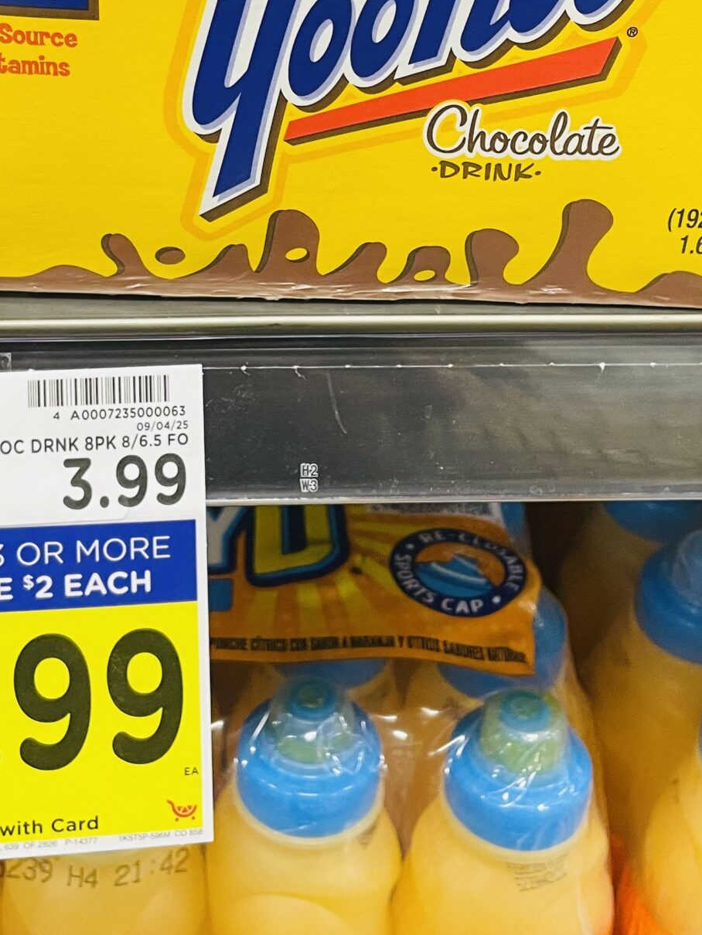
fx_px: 1487
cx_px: 322
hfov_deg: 26.6
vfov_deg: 33.9
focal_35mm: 55
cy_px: 189
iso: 160
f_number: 1.6
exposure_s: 1/60
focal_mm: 4.2
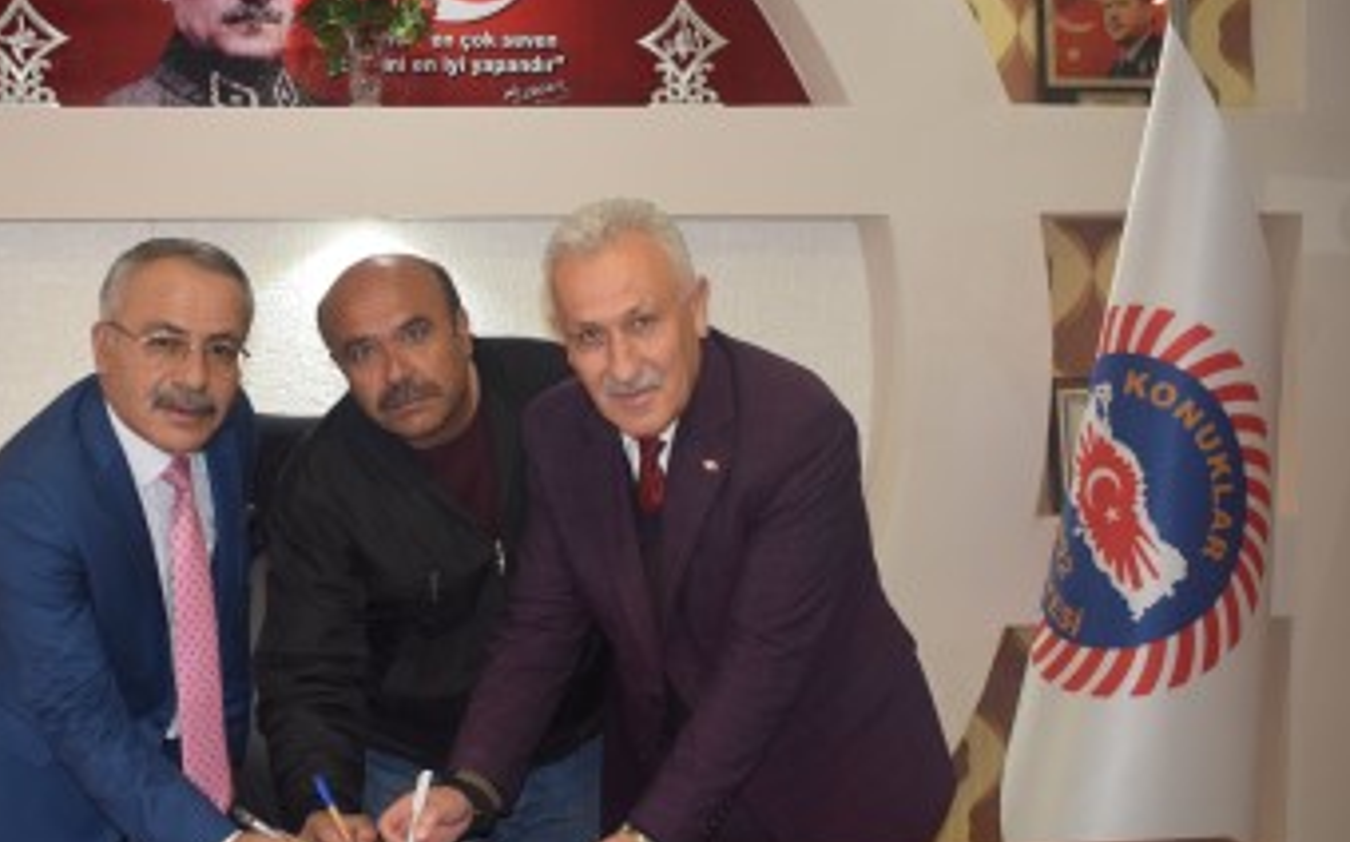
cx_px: 439
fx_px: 1912
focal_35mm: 52
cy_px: 477
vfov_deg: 24.8
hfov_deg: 38.4
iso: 800
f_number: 4.5
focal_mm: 22
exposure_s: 1/80
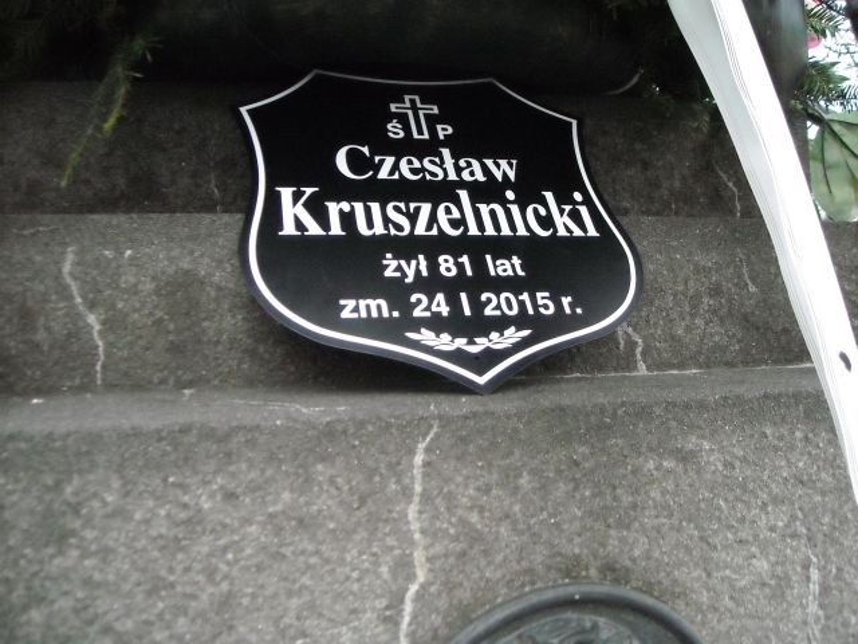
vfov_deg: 40.7
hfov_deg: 52.6
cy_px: 322
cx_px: 429
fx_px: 868
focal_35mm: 35
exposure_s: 1/228
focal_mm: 5.7
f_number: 2.8
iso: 766
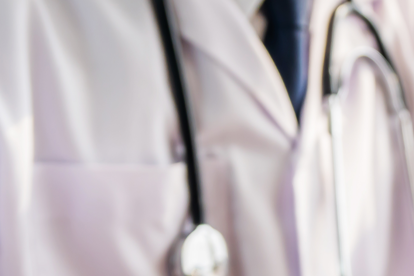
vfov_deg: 11.2
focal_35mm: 120
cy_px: 338
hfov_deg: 16.4
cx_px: 495
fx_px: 1380
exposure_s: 1/200
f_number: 4
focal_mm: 26
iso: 100
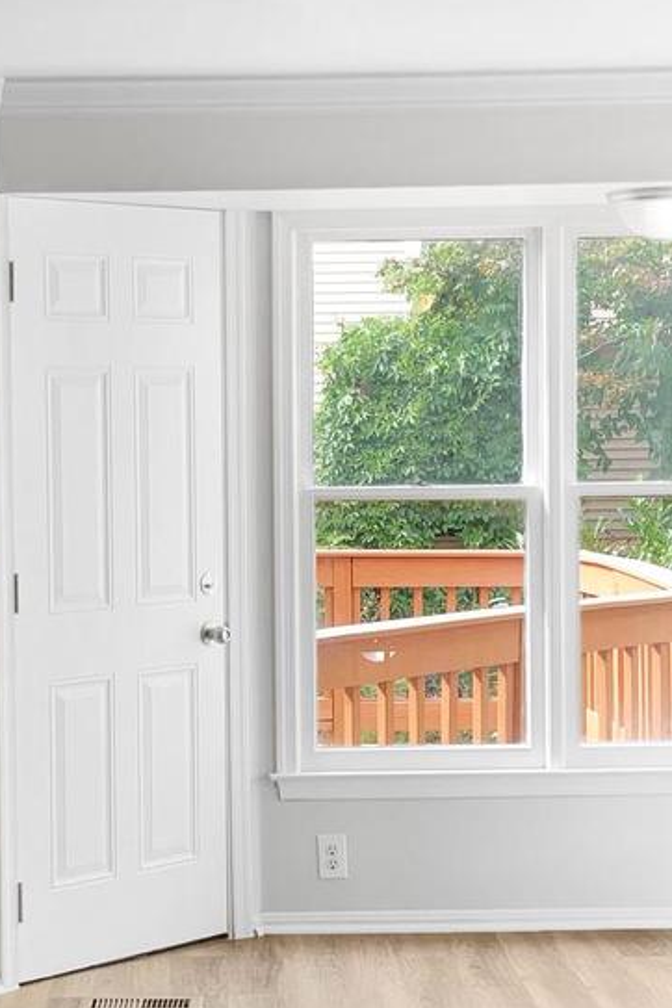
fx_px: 2240
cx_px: 241
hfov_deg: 17.0
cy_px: 784
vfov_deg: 25.0
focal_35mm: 80
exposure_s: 1/63
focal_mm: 3
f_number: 1.8
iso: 16
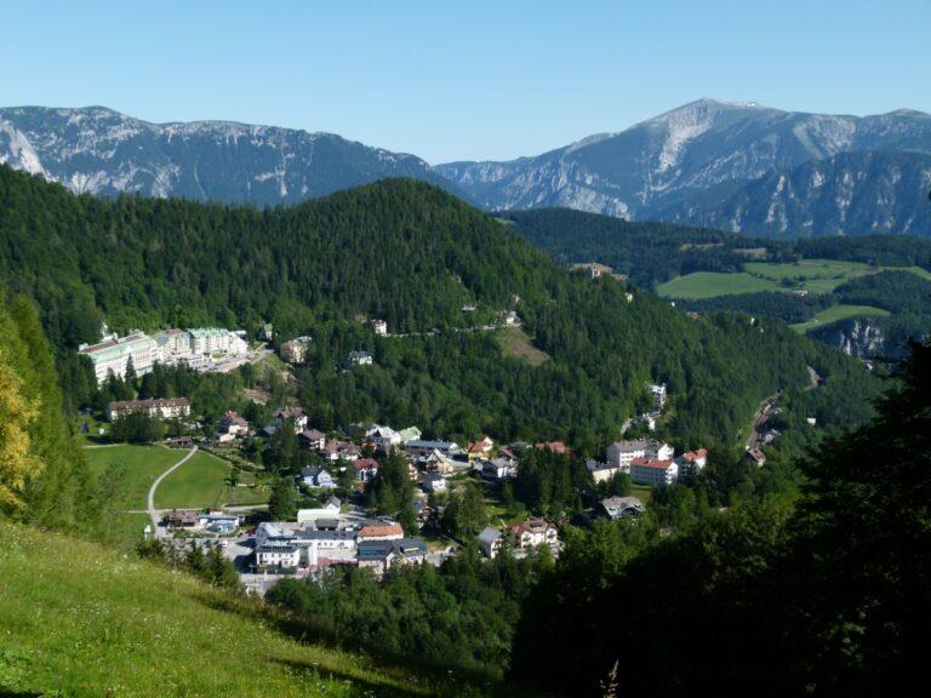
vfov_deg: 27.0
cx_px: 466
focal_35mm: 54
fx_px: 1452
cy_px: 349
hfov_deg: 35.5
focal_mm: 9.7
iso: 100
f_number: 4
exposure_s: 1/800
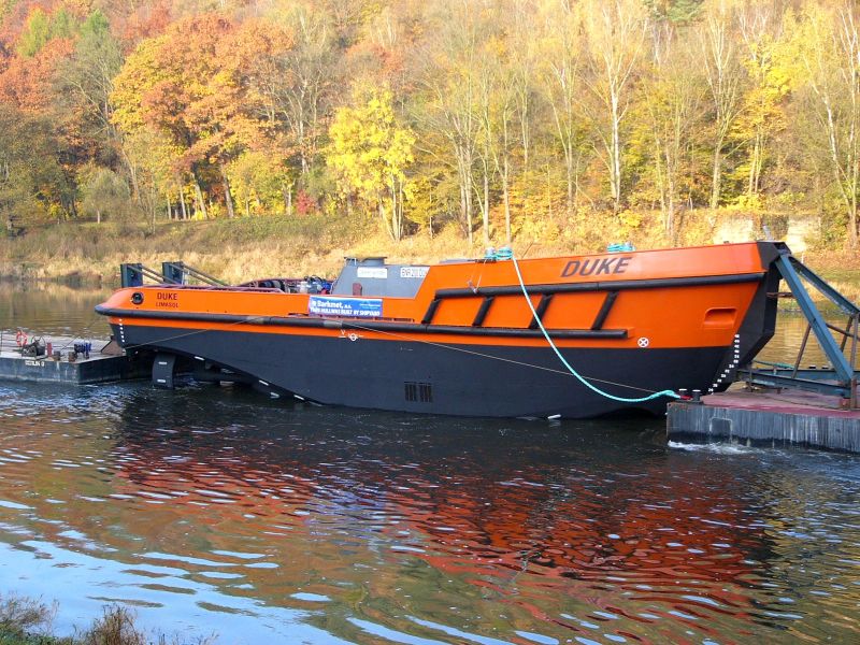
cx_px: 430
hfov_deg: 29.8
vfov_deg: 22.6
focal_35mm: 65
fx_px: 1615
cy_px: 322
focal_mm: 10.7
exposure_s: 1/125
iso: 50
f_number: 2.8
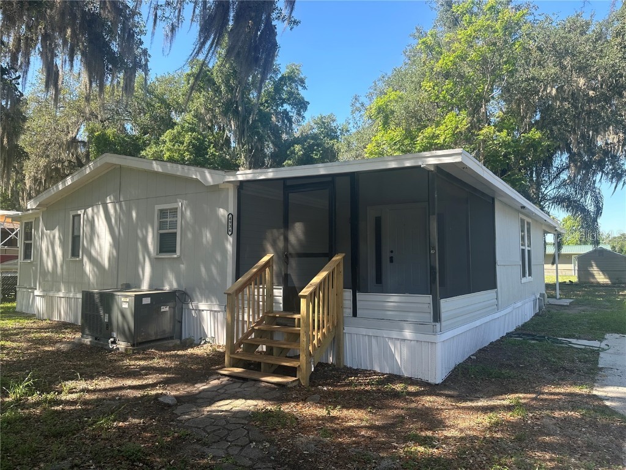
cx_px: 313
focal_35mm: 24
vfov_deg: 56.8
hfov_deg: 71.6
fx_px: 434
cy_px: 235
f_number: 1.78
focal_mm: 6.86
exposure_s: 1/903
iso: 80
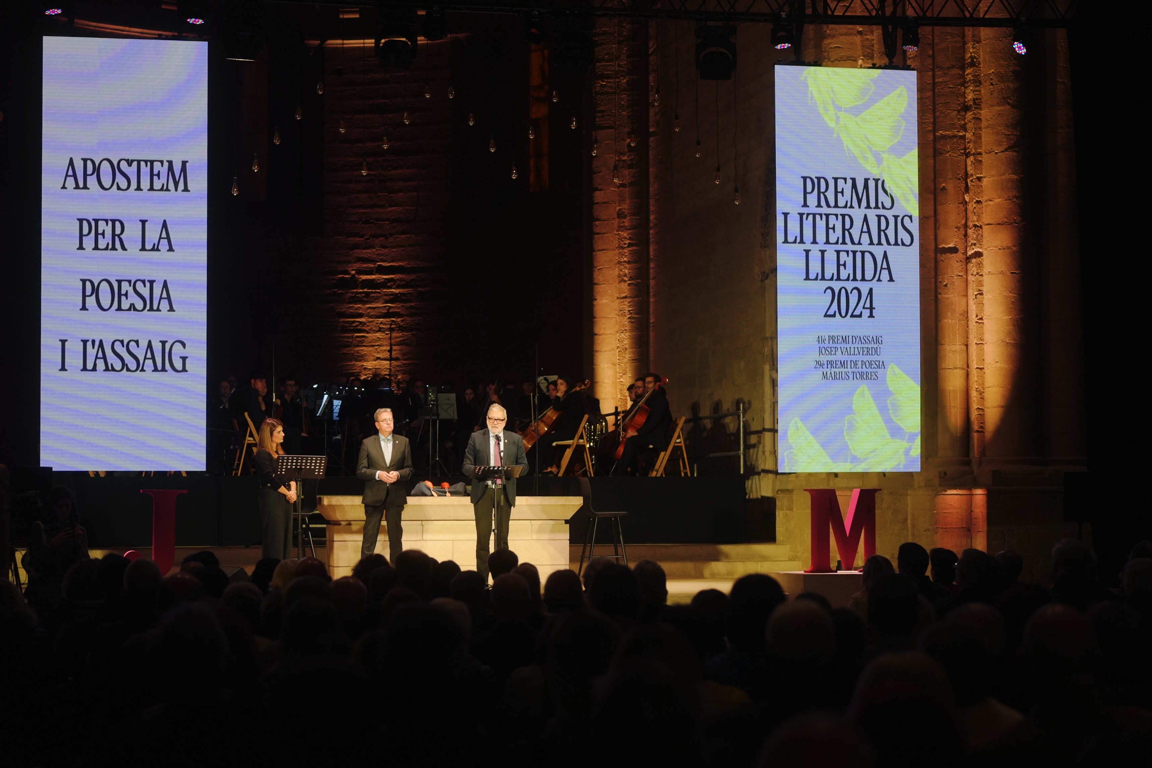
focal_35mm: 70
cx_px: 576
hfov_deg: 28.8
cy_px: 384
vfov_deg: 19.5
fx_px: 2240
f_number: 2.8
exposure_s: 1/250
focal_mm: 70
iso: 1600
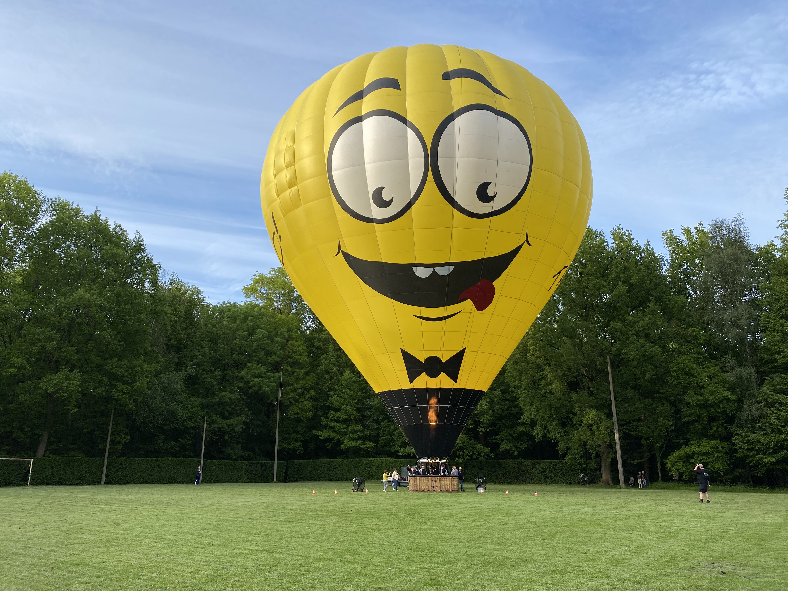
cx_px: 394
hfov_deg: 67.3
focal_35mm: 26
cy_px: 296
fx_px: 592
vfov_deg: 53.1
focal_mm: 4.25
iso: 32
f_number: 1.8
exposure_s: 1/827
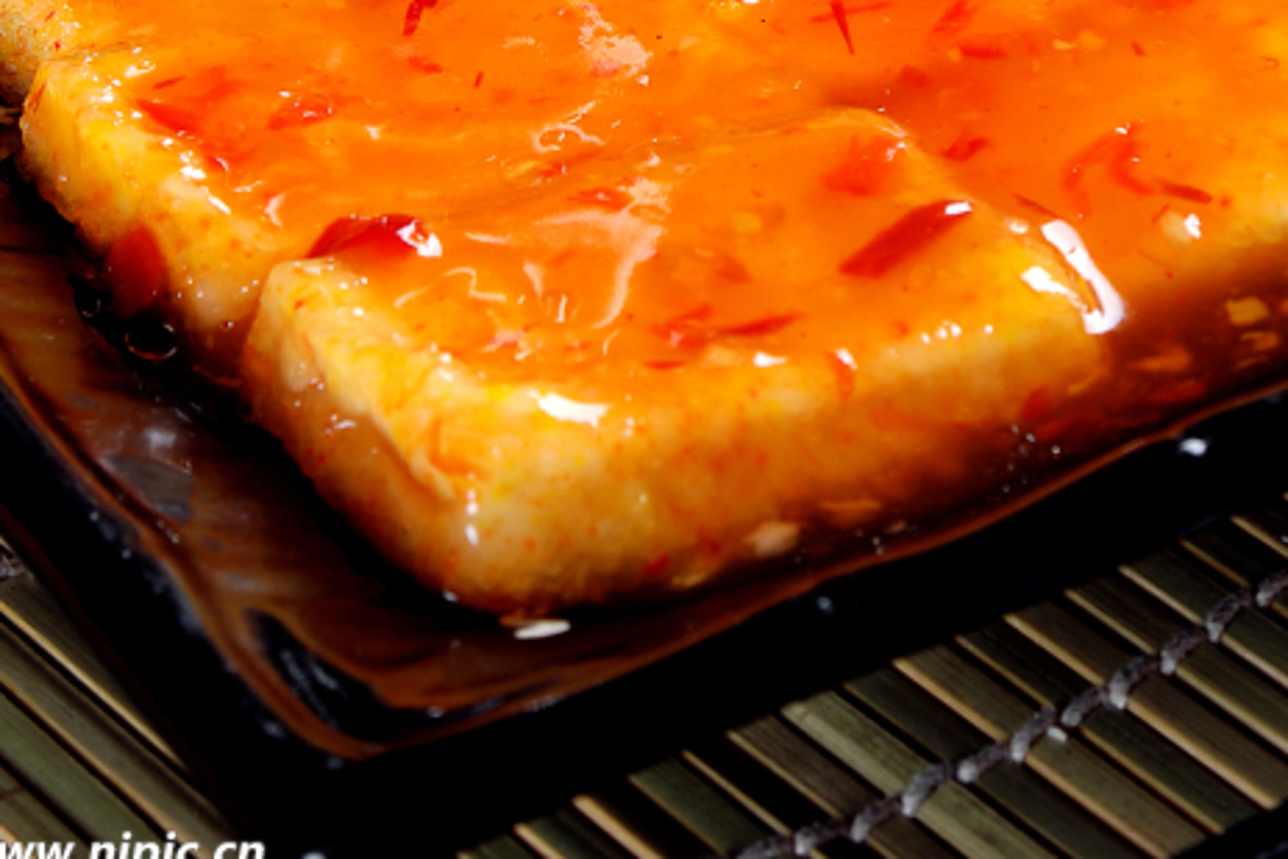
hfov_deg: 12.3
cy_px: -51
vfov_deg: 8.2
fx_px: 5941
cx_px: 1102
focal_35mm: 166
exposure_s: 1/125
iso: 100
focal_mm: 50
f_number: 9
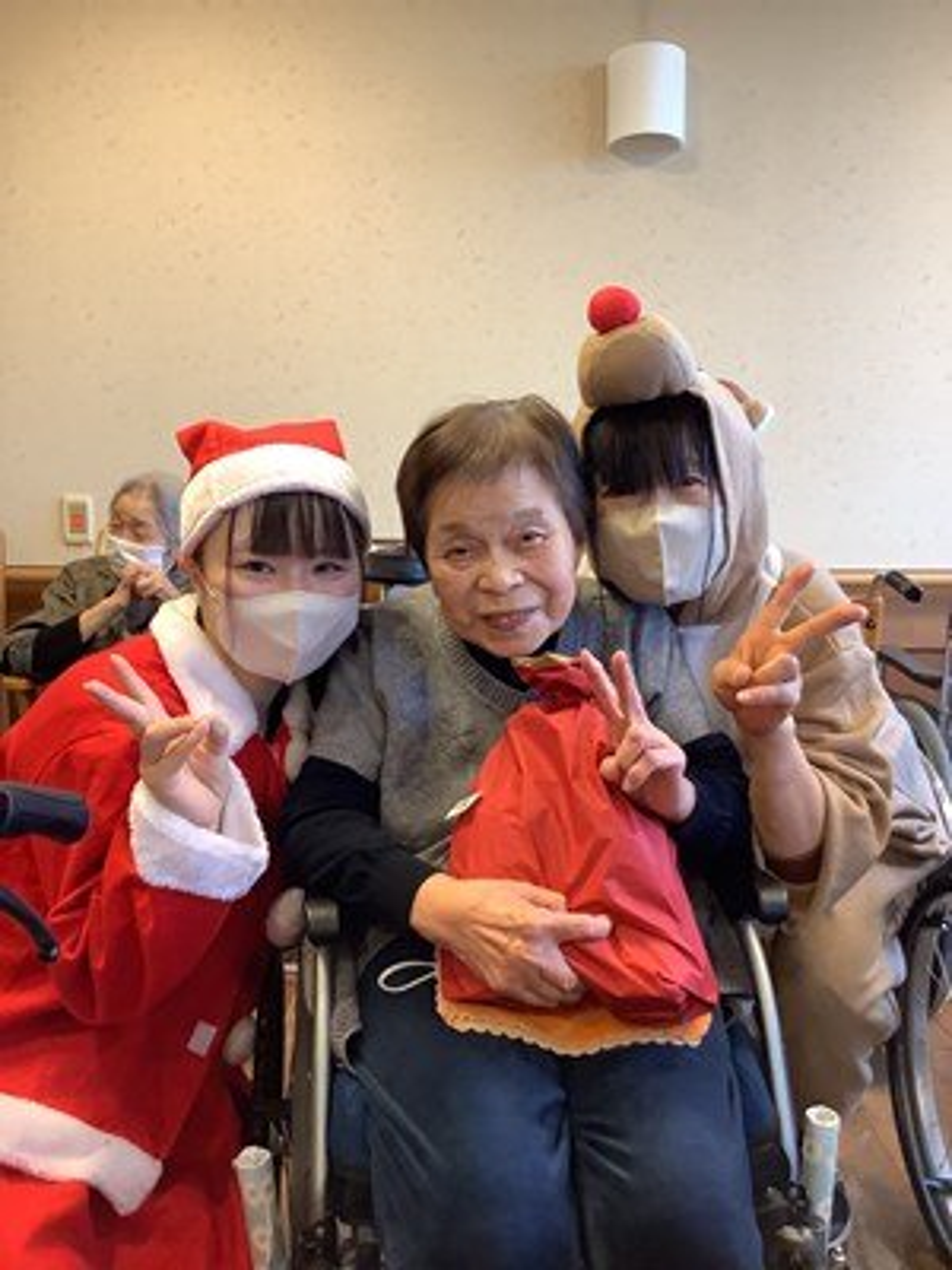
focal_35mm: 31
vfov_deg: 58.4
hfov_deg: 45.4
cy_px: 635
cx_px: 476
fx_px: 1137
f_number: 2.4
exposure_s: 1/60
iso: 200
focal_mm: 3.3
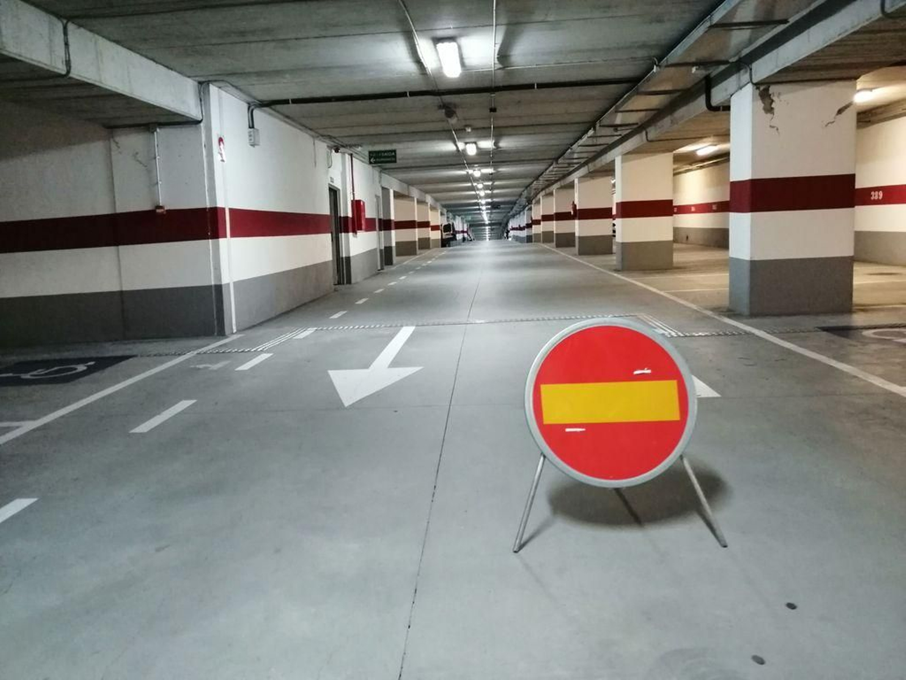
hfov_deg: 65.3
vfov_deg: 51.4
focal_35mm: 27
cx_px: 453
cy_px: 340
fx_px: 707
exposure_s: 1/25
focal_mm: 3.96
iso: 640
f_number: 1.8
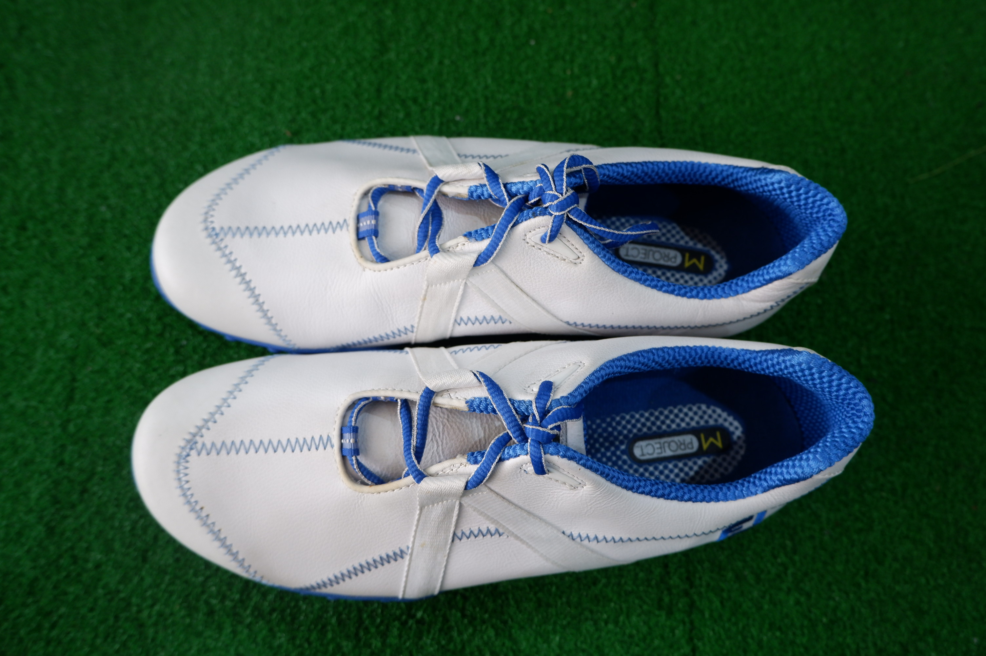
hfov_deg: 73.8
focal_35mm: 24
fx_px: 657
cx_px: 493
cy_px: 328
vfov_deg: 53.0
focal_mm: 16.6
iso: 500
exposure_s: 1/25
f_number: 3.6
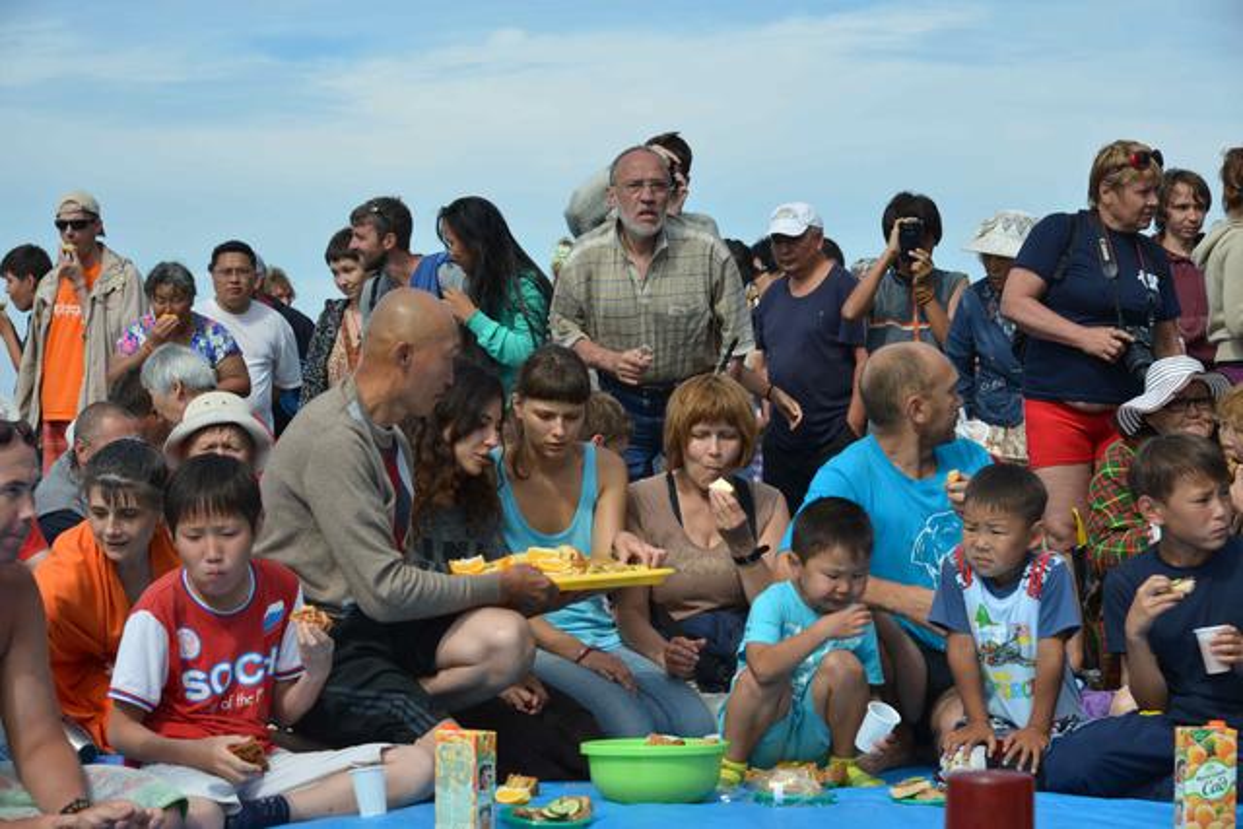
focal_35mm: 86
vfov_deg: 15.9
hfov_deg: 23.6
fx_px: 2970
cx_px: 622
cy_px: 414
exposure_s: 1/350
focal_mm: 86
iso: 200
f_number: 9.5
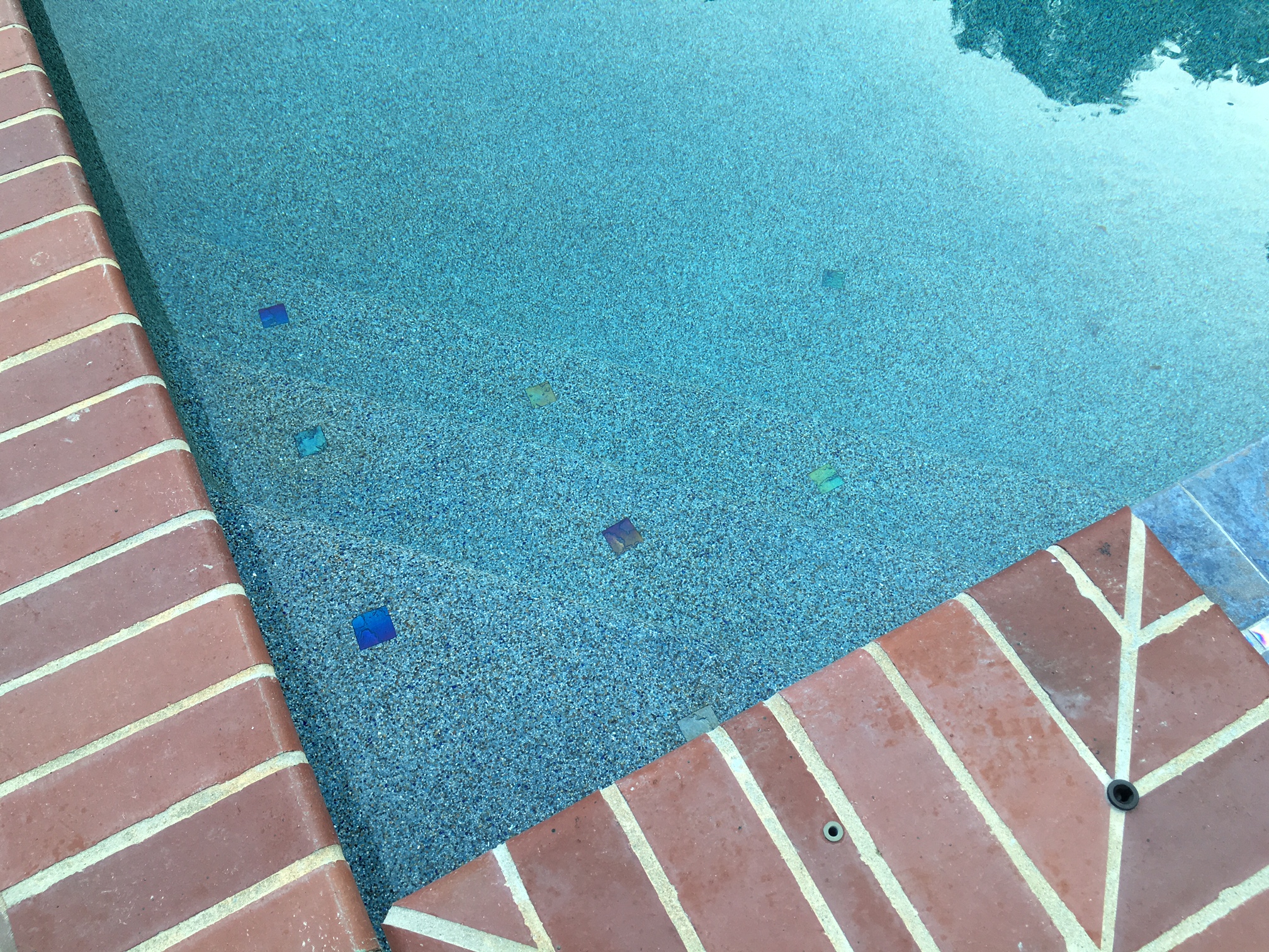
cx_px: 634
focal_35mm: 29
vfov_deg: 48.2
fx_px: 1063
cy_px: 476
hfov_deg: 61.7
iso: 25
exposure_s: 1/60
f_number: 2.2
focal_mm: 4.15
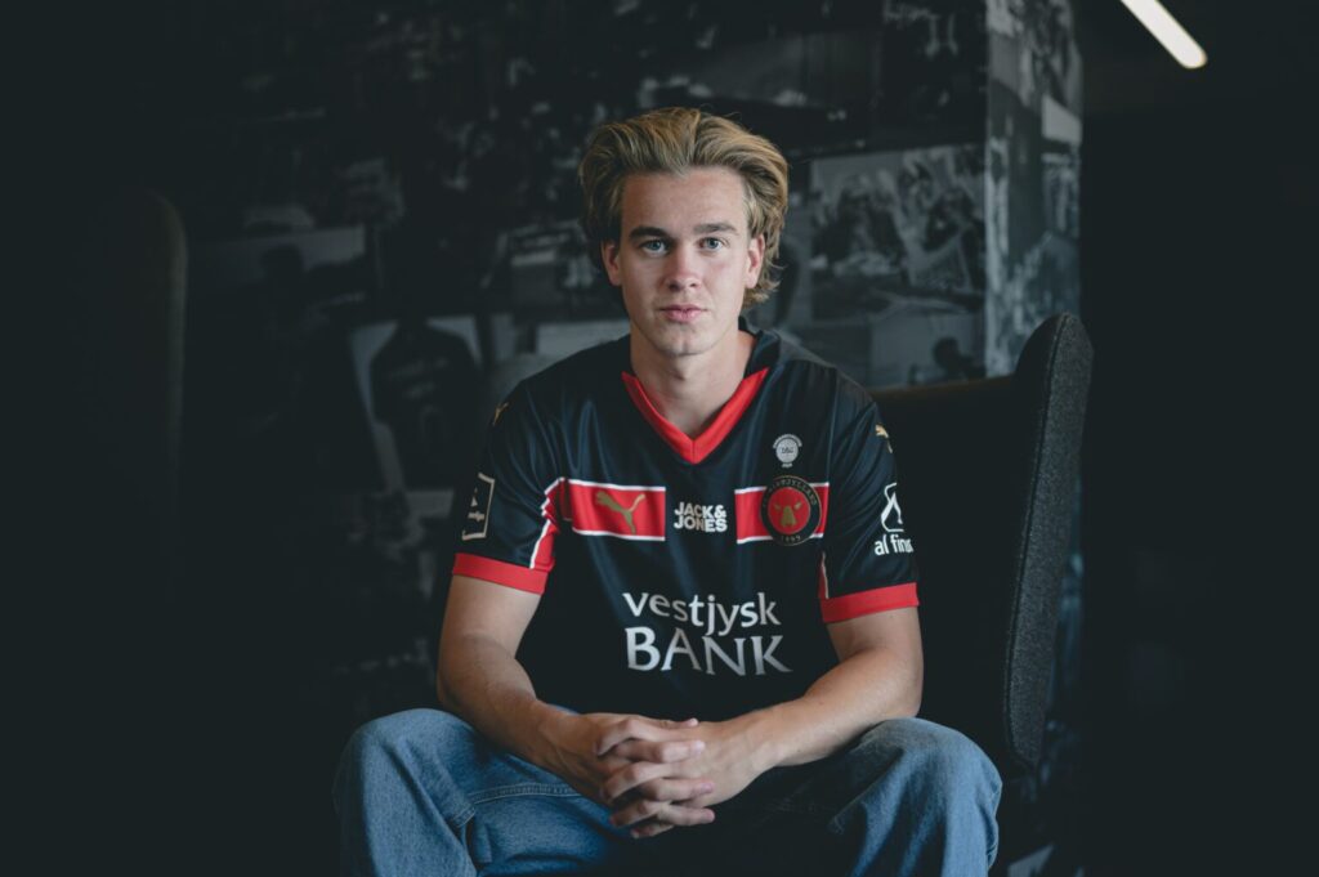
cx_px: 660
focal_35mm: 50
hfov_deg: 39.6
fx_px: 1830
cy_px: 438
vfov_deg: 26.9
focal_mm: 50
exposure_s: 1/3200
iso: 2500
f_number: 1.4
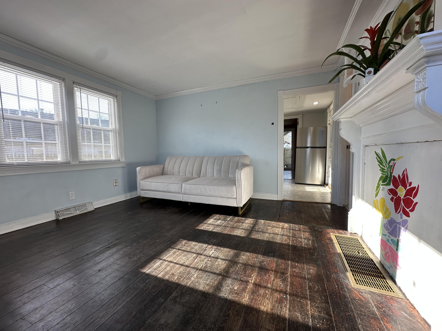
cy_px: 166
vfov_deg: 85.7
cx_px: 221
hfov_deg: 102.1
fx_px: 179
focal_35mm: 14
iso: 50
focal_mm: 2.22
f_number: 2.2
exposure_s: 1/120
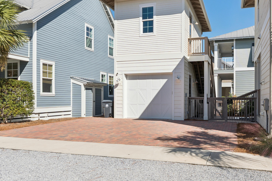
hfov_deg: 64.8
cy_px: 55
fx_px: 212
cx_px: 164
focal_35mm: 28
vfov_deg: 45.5
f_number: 10
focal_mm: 13.7
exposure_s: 1/250
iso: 100
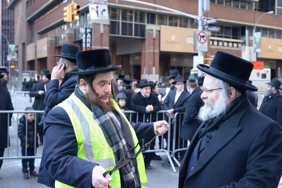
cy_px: 94
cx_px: 141
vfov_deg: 33.4
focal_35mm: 40
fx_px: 313
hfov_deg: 48.5
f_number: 4.5
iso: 1250
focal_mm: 40
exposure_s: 1/200
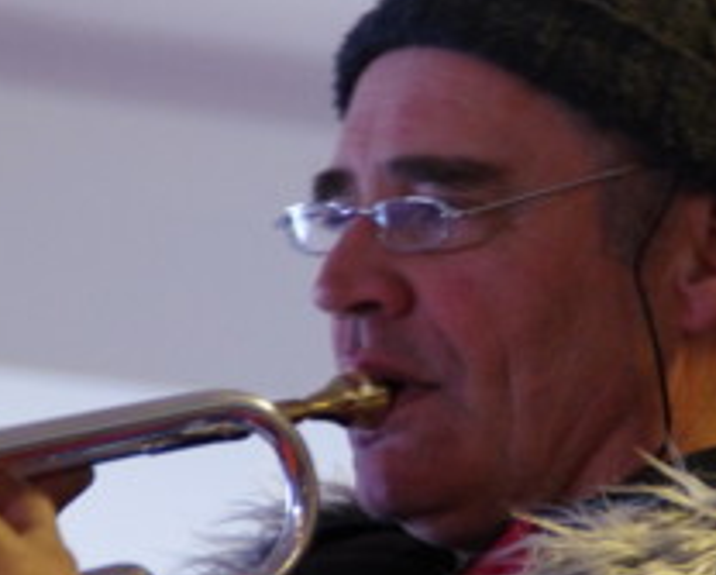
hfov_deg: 2.9
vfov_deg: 2.3
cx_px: 475
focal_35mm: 674
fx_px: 14303
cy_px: 339
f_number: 6.3
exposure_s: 1/20
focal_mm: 200
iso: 3200
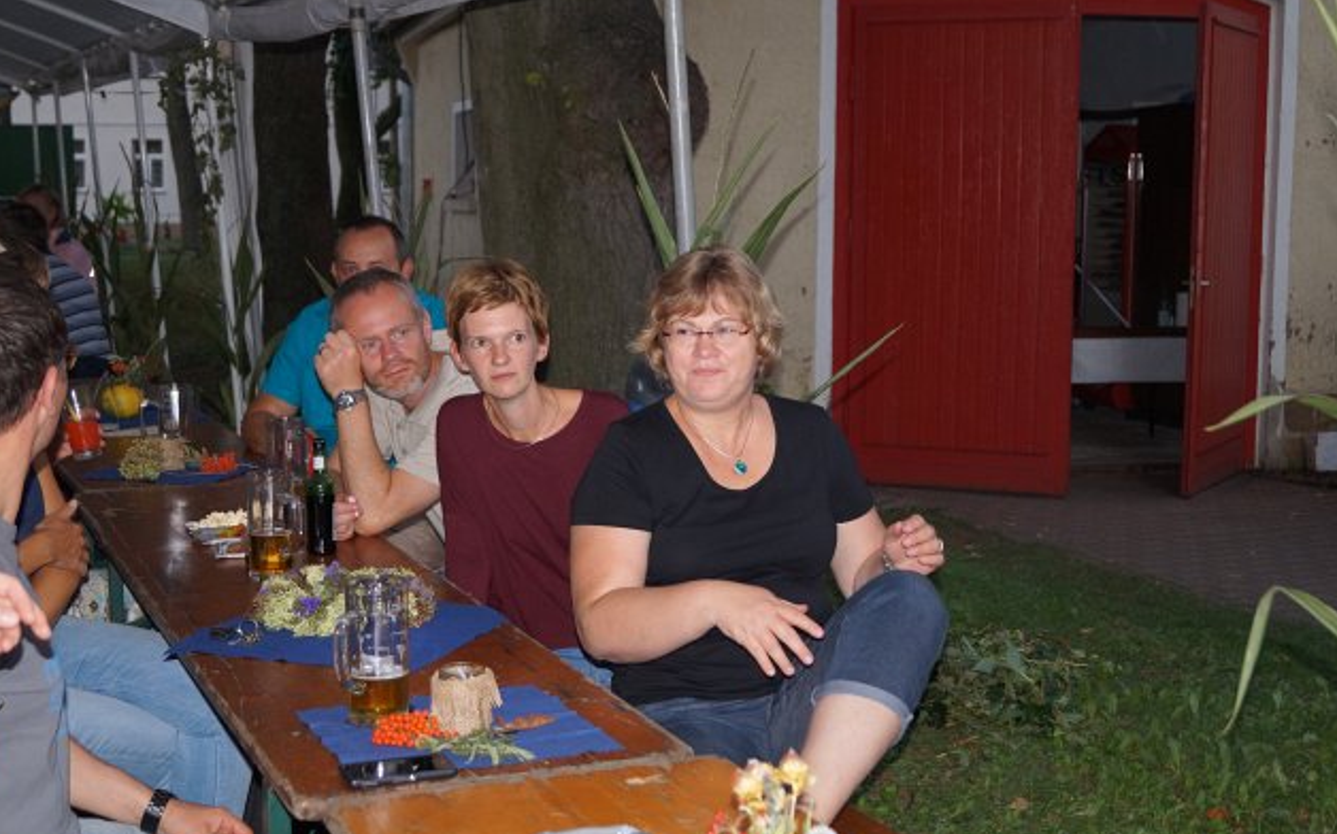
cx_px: 662
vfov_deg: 23.7
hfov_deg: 37.2
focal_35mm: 55
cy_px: 434
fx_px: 1986
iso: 800
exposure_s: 1/60
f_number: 4.5
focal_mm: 35
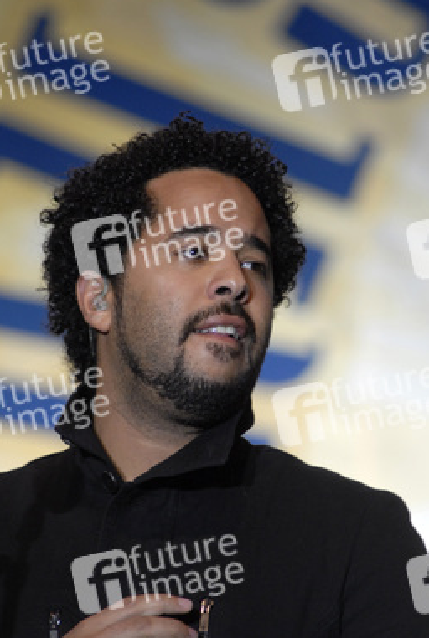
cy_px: 323
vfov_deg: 4.4
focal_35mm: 472
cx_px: 208
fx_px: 8391
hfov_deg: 2.9
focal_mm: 300
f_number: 5.6
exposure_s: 1/80
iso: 800
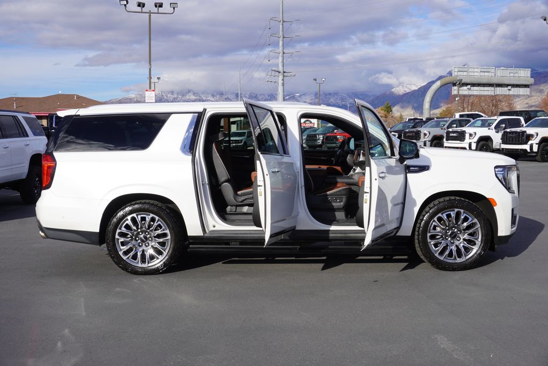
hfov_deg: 49.5
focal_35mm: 39
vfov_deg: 34.3
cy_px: 183
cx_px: 274
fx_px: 594
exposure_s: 1/160
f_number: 11
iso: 100
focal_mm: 26
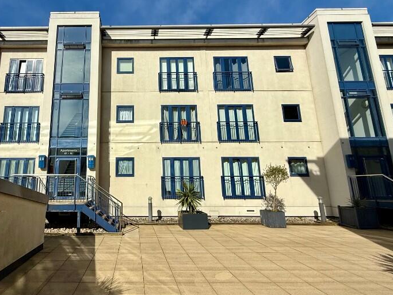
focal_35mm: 21
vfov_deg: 63.3
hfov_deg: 76.6
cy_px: 136
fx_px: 238
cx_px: 132
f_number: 2.2
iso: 50
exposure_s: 1/6173
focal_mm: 2.22
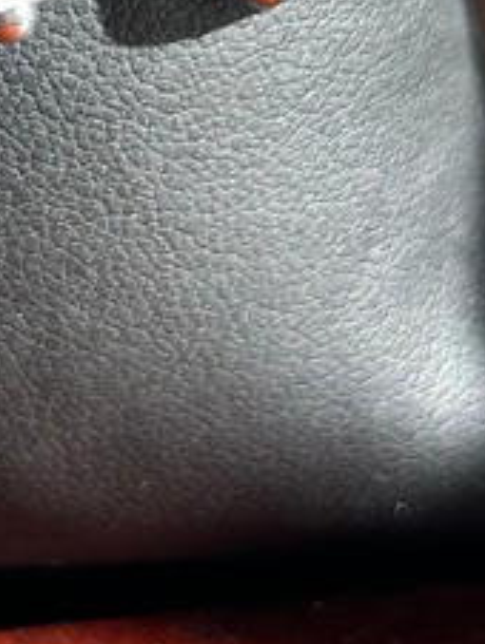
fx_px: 2573
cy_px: -265
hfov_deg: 10.6
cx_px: -103
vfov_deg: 13.6
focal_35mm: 138
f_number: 1.5
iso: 32
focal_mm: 5.7
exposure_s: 1/145
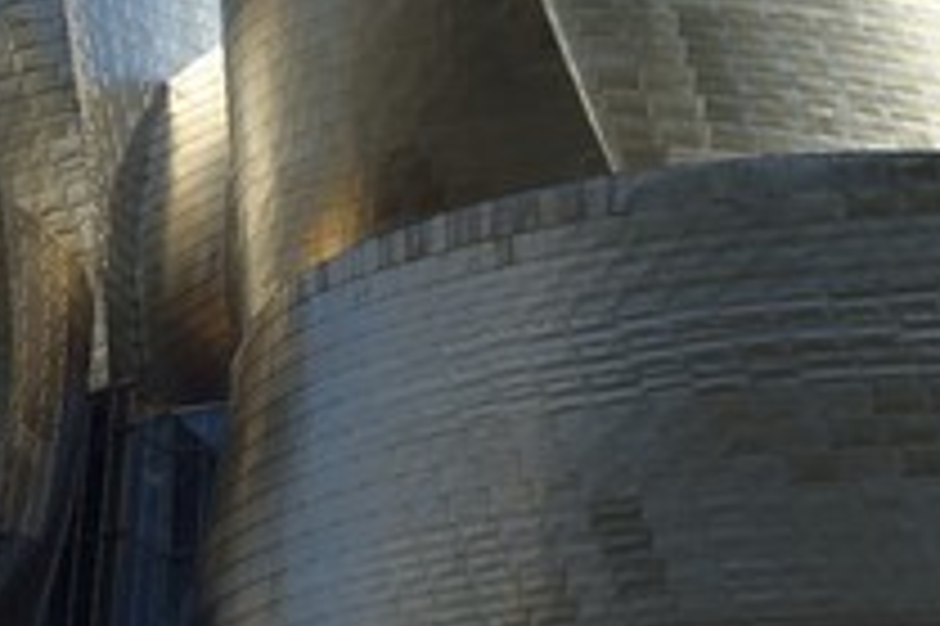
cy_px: 108
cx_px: 153
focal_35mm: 197
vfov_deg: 6.9
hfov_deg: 10.4
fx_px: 5140
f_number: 10
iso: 200
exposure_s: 1/400
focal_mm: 98
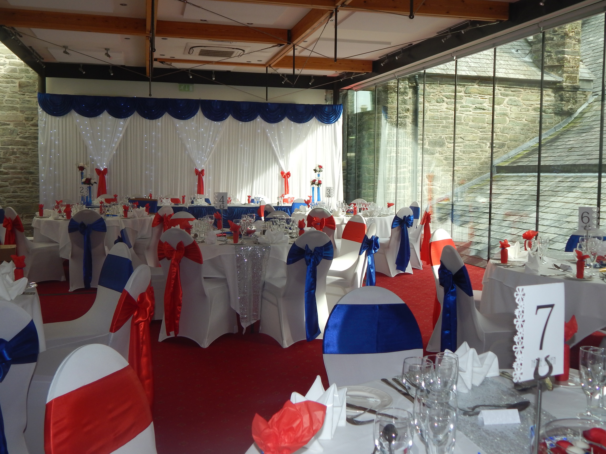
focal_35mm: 35
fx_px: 613
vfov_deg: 40.7
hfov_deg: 52.6
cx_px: 303
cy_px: 227
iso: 125
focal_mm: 6.1
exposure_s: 1/160
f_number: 3.3
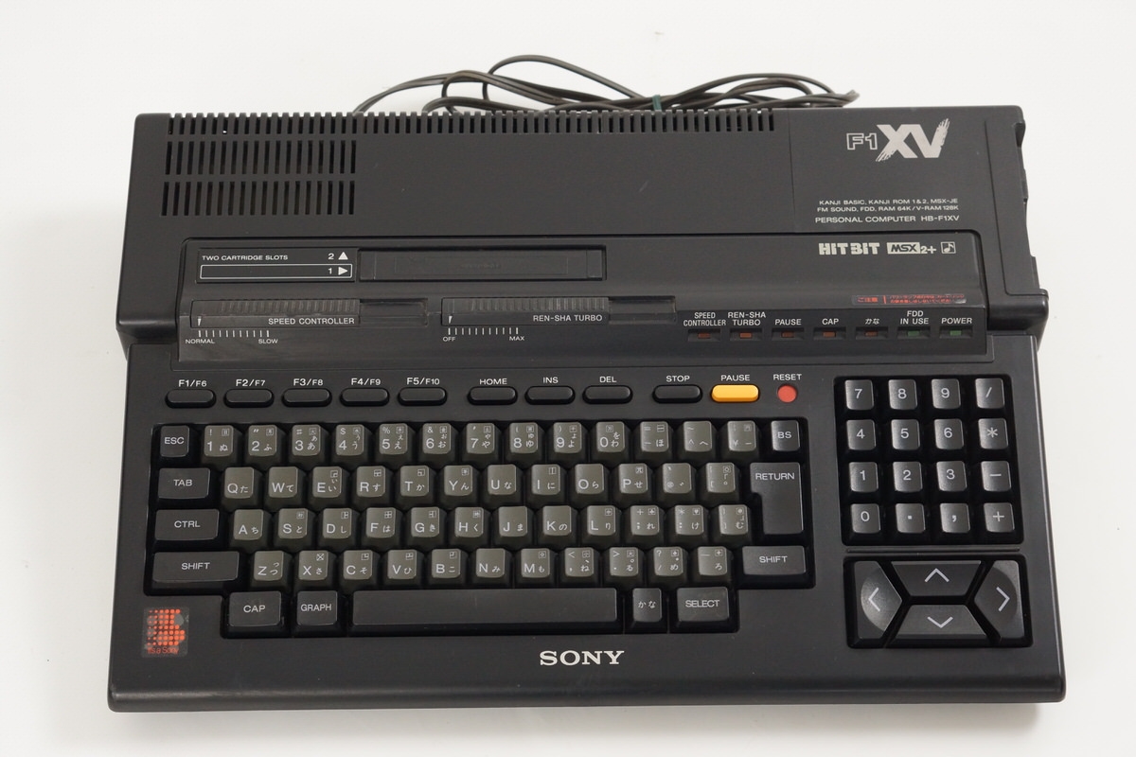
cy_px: 378
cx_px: 568
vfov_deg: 18.2
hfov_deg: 27.0
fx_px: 2366
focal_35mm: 75
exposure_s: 1/80
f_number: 6.3
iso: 1000
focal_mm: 50
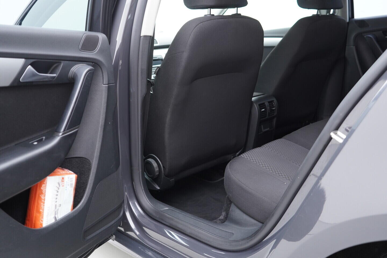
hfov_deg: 53.1
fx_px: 387
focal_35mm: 36
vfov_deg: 36.9
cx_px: 194
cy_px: 129
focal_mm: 24
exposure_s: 1/40
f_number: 2.8
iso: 400
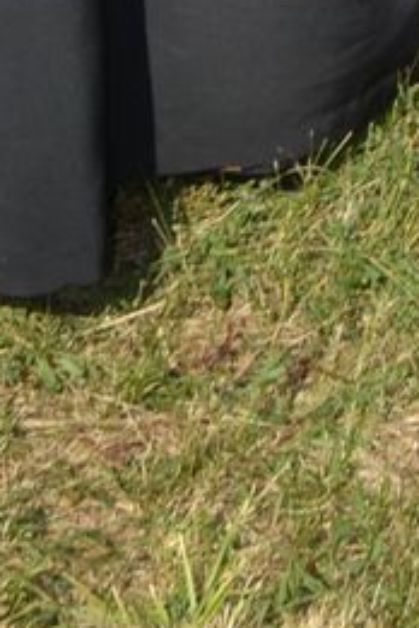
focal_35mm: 287
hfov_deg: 4.8
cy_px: -1379
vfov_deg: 6.4
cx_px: 279
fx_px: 5010
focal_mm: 26
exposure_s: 1/200
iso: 100
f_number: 9
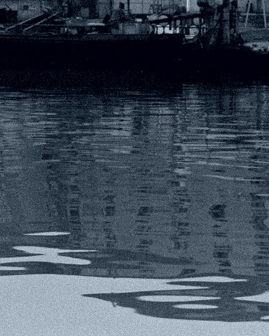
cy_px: -51
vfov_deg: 6.5
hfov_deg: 5.2
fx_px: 2934
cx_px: 65
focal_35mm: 295
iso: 360
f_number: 2.8
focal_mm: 55
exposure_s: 1/125
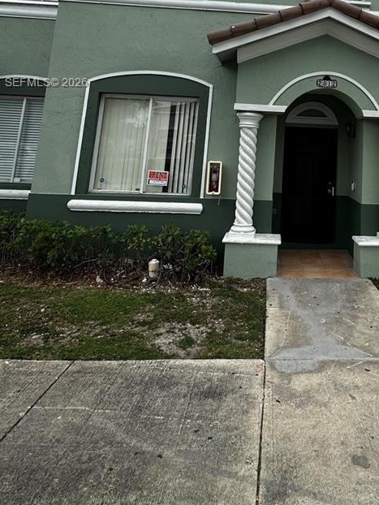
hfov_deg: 48.5
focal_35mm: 27
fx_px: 394
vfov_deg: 58.9
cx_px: 303
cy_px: 84
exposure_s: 1/759
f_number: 2.2
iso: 40
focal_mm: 2.22
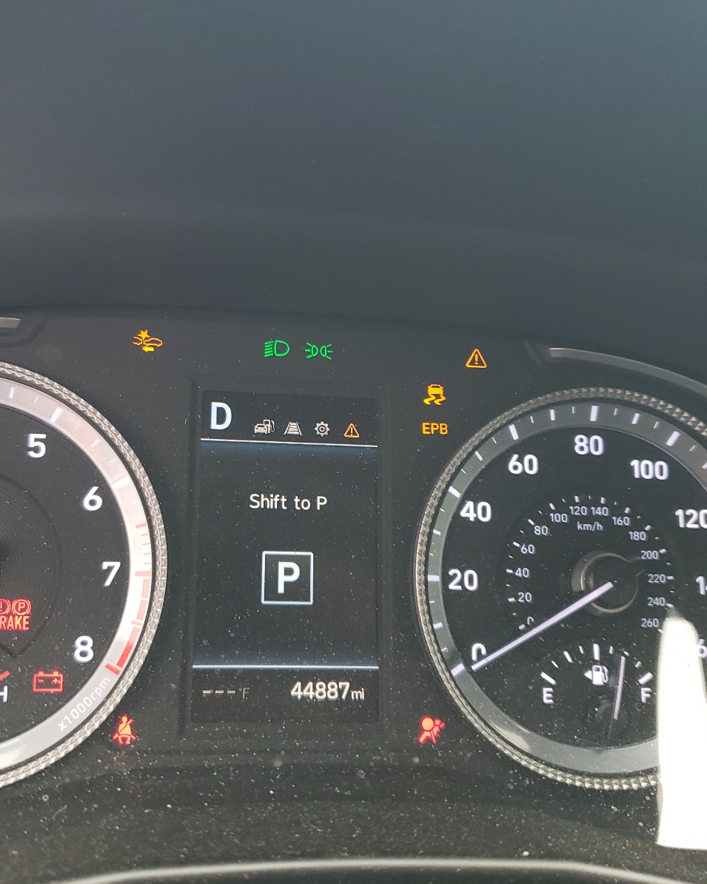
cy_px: 443
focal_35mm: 34
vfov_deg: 52.8
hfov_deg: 43.1
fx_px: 889
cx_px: 275
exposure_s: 1/60.2
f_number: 1.5
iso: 71
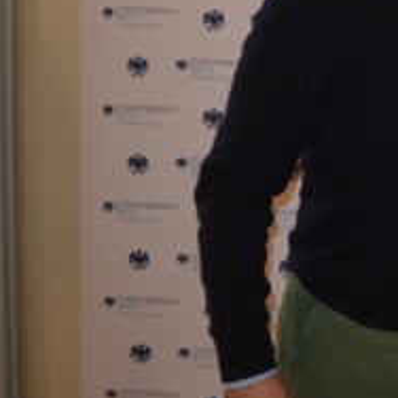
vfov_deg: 20.5
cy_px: 47
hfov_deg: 18.0
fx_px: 1080
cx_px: 646
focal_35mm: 83
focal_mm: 18
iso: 500
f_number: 3.5
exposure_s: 1/60
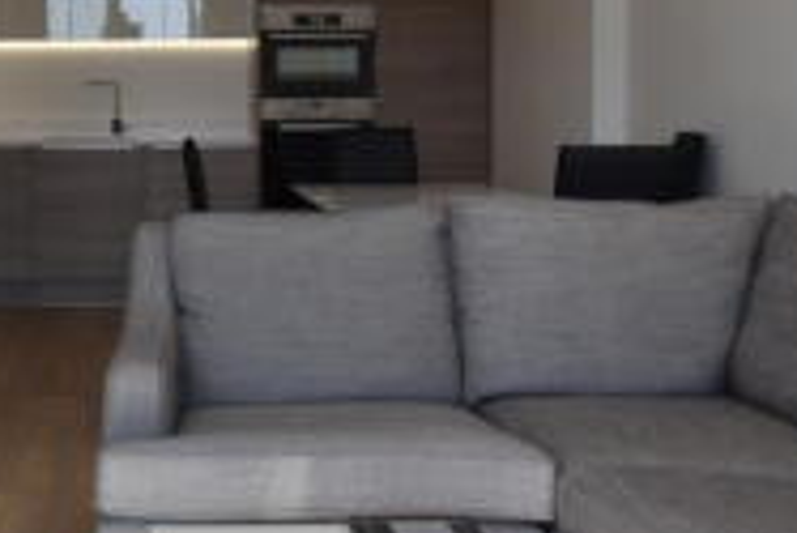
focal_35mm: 61
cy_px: 147
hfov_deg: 31.5
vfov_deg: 22.1
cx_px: 102
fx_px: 1351
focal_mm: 16
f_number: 8
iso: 400
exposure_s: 1/250
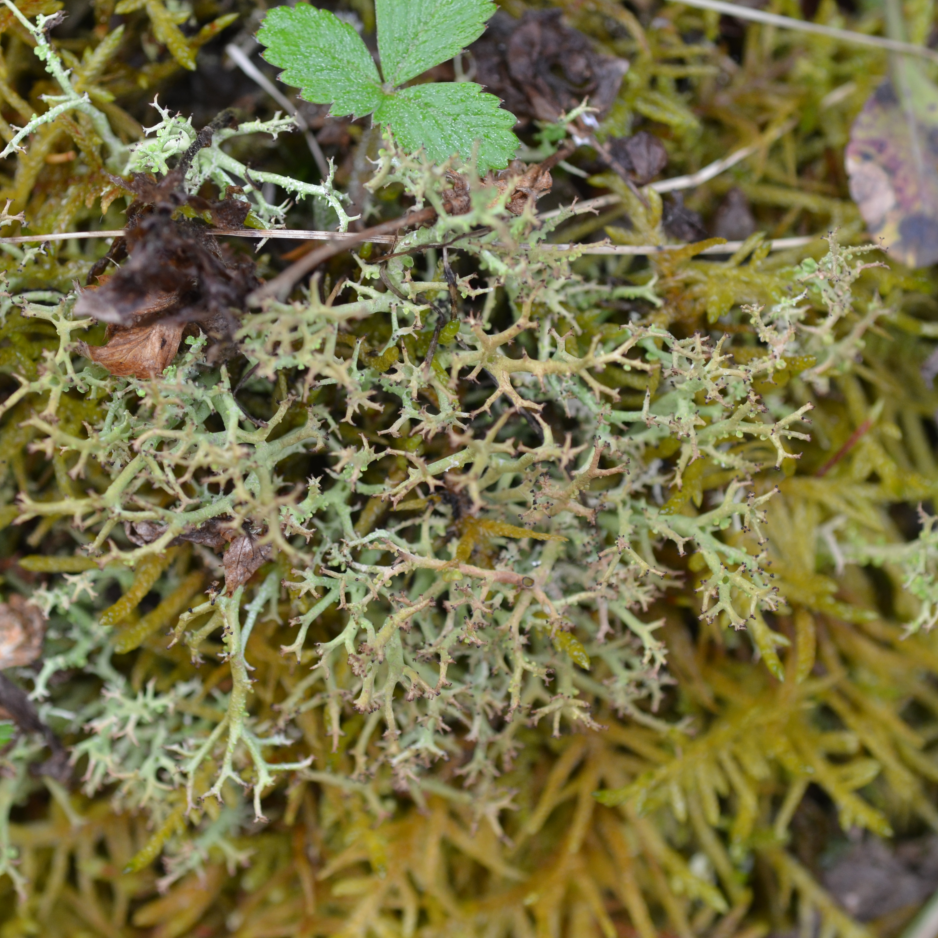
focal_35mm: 116
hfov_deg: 15.0
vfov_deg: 15.0
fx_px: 3556
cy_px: 467
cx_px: 421
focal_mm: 60
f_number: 5
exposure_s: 1/400
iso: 400
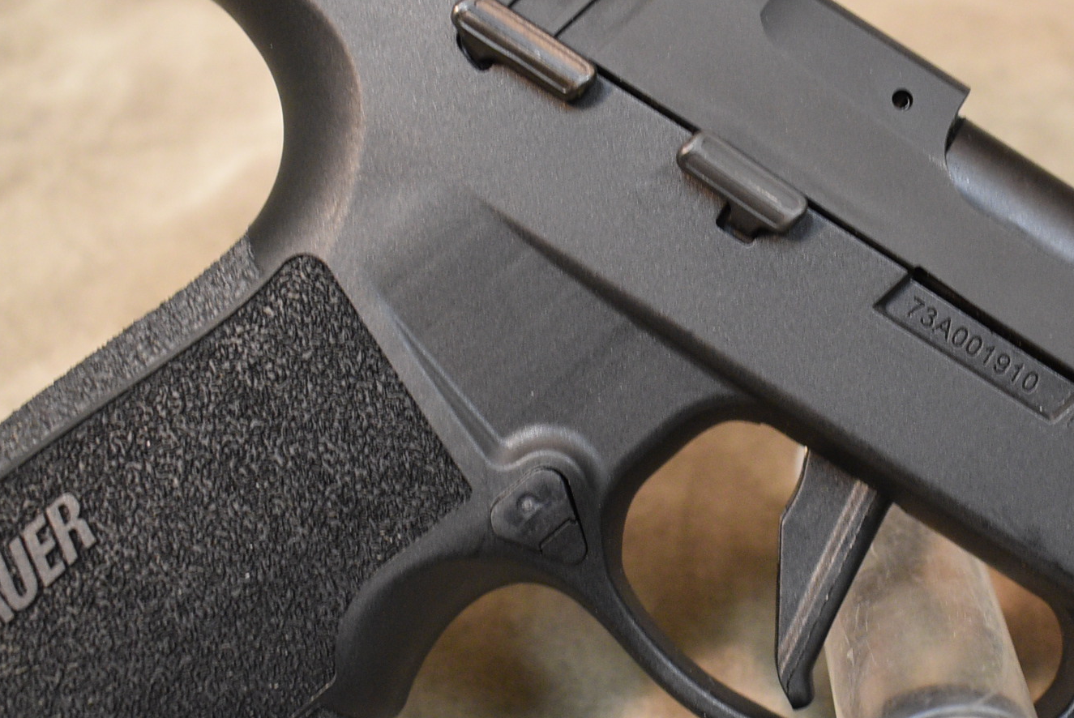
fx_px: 2124
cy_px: 400
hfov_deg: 28.1
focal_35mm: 71
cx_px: 750
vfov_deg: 19.2
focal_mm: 21
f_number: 4
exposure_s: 1/60
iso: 1250
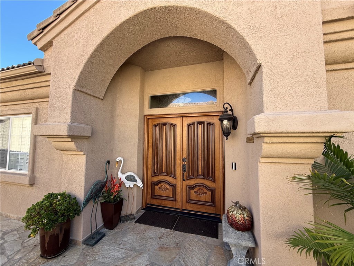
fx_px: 143
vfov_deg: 85.7
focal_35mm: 14
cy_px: 133
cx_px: 177
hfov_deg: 102.1
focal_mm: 2.22
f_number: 2.2
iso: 50
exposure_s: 1/179
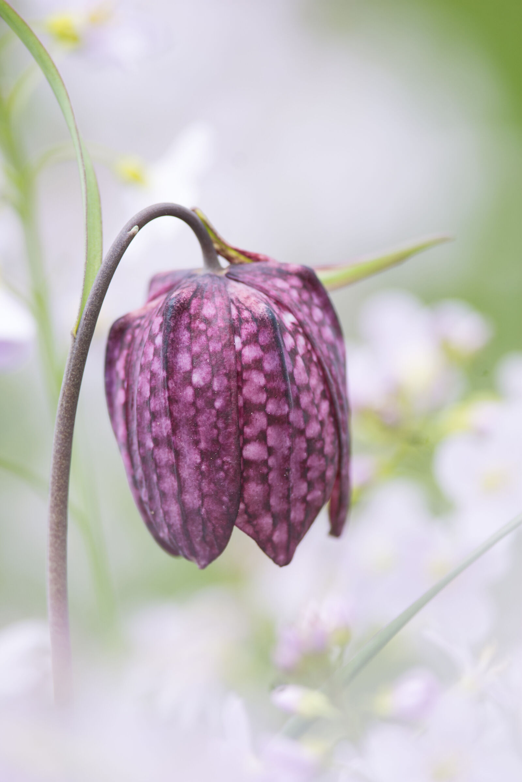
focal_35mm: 450
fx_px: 9787
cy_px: 391
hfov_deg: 3.1
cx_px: 261
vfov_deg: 4.6
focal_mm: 300
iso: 125
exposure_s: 1/160
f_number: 5.6
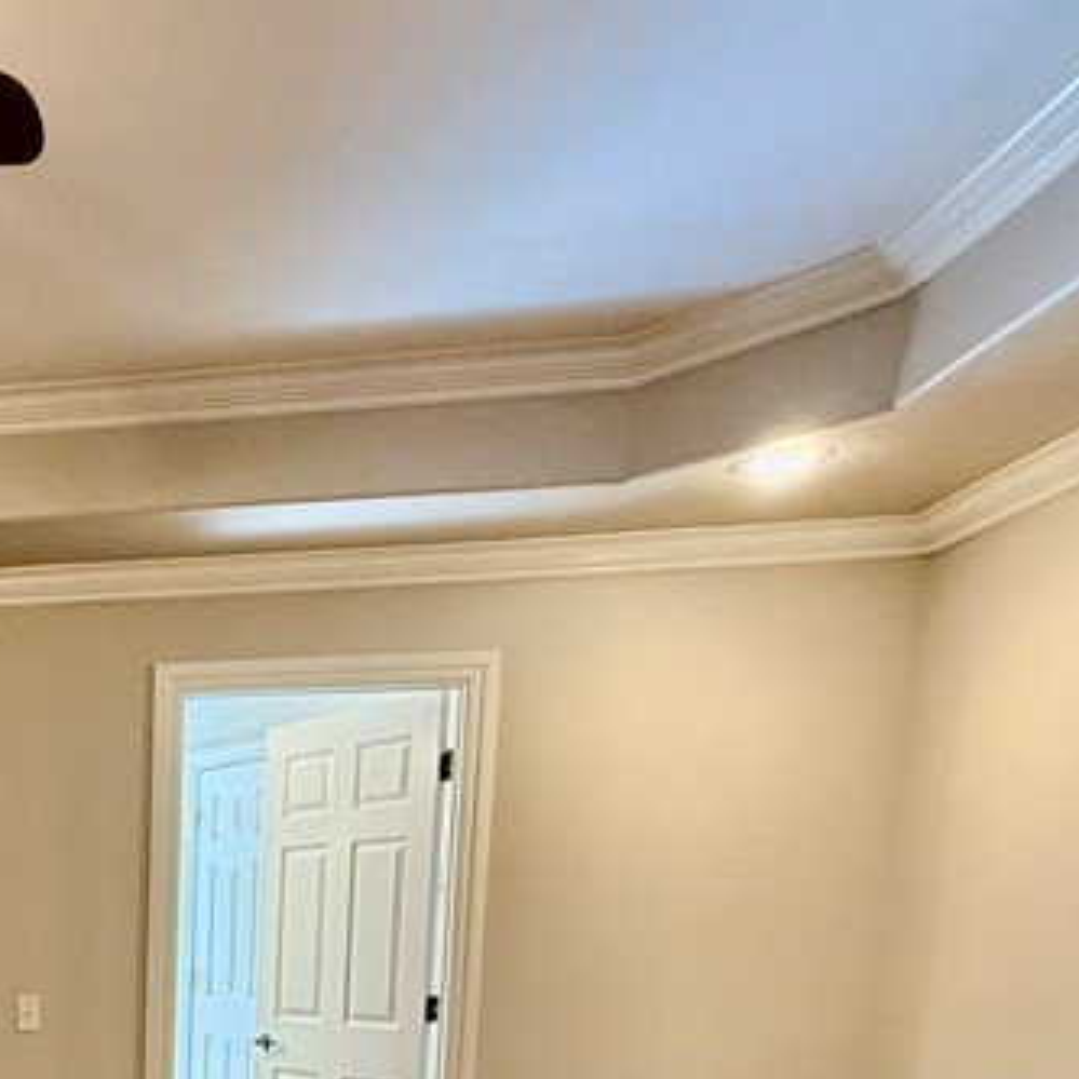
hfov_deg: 36.9
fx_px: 1340
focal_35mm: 38
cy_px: 1163
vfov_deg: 37.4
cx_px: -107
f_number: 2.2
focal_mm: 2.22
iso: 320
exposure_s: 1/60
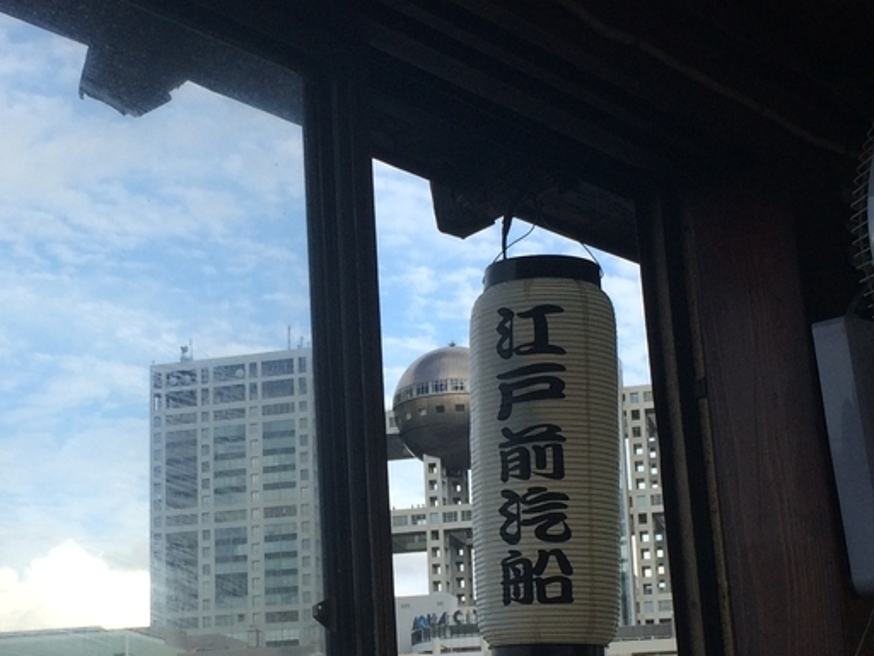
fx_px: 1717
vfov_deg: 21.5
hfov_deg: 28.5
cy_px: 442
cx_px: 345
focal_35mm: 68
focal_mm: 4.15
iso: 32
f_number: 2.2
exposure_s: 1/1368
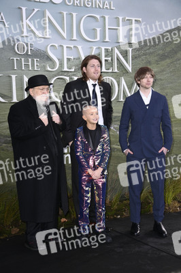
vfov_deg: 32.4
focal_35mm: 62
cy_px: 136
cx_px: 90
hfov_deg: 21.9
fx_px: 468
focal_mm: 62
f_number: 5.6
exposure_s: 1/250
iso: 640
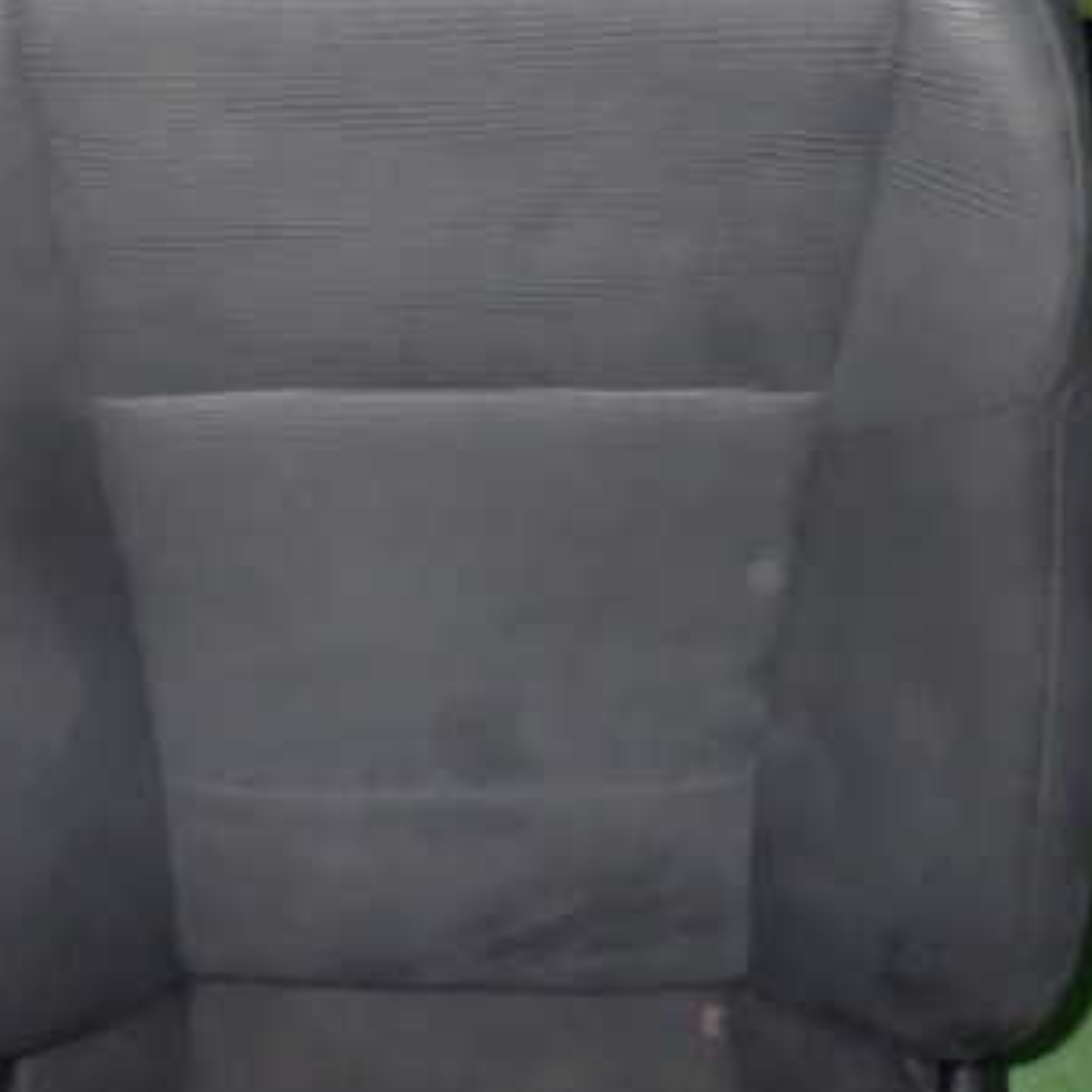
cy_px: 395
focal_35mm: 44
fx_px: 1570
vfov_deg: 38.1
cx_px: 414
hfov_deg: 38.1
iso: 1250
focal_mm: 4.5
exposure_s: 1/30
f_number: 5.6
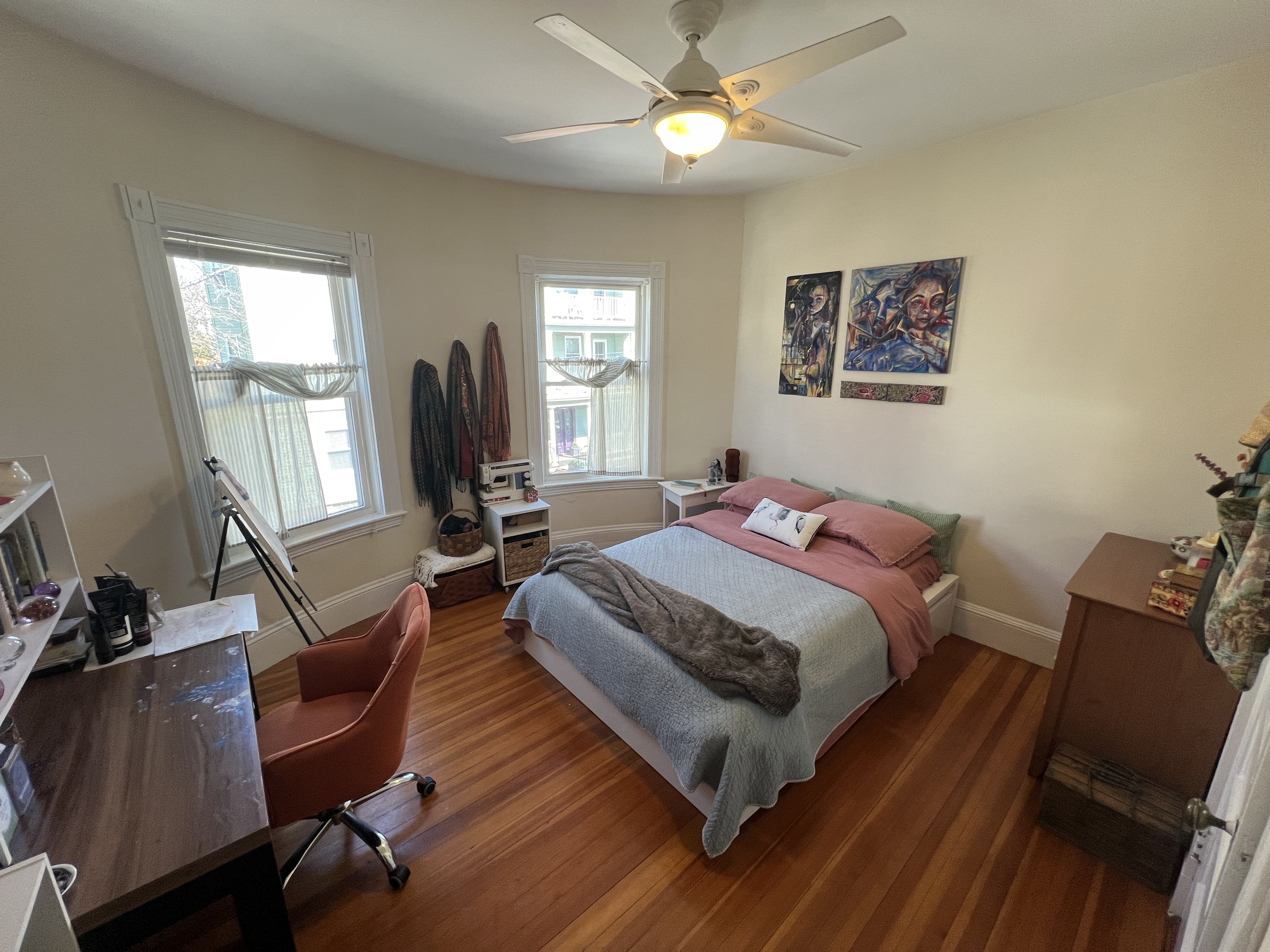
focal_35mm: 13
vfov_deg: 89.9
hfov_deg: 106.2
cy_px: 476
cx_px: 635
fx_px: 477
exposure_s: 1/120
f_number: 1.8
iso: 125
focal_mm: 1.57
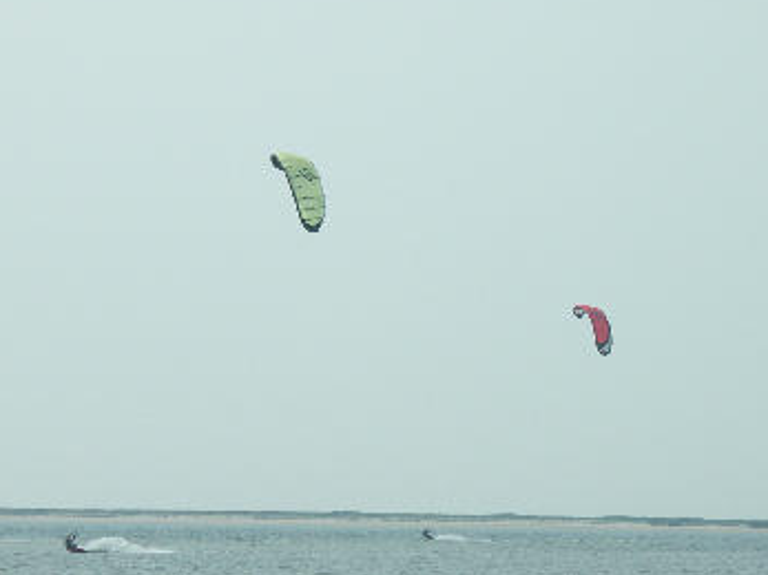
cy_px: 338
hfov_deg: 8.1
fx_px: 5456
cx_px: 355
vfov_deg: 6.0
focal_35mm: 246
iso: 100
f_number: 6.3
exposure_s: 1/1000
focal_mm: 40.4
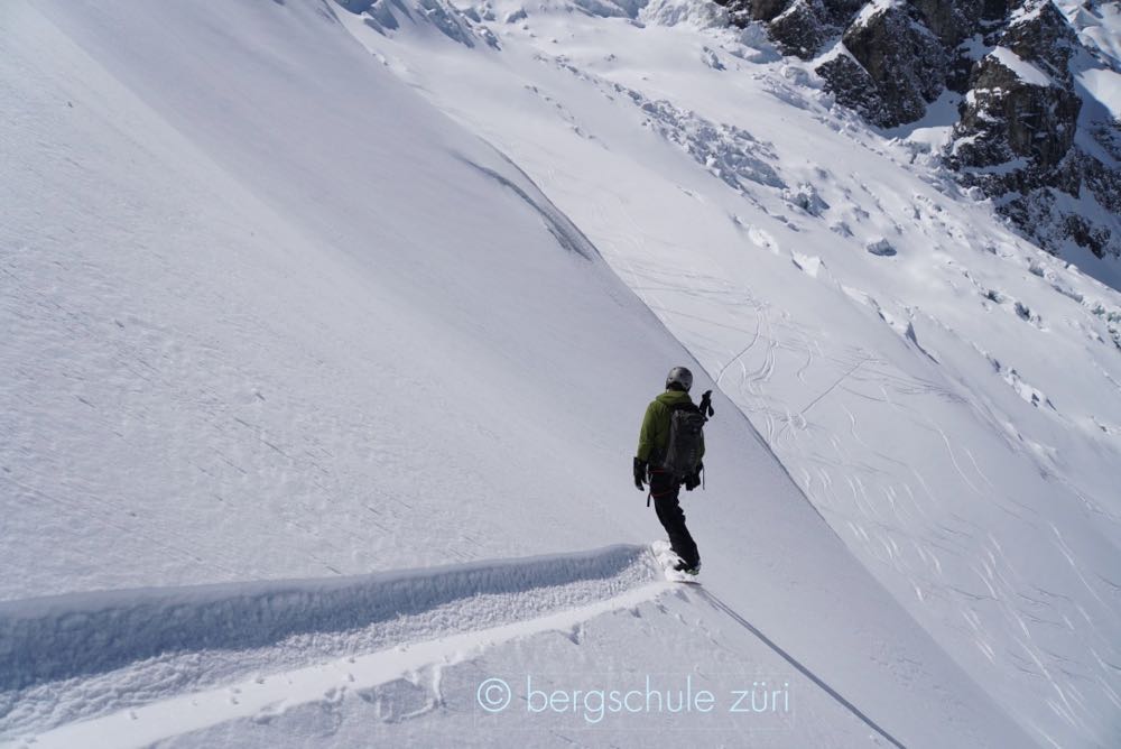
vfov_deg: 48.0
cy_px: 374
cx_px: 560
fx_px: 841
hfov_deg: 67.4
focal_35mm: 27
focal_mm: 18
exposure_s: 1/3200
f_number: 4
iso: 100
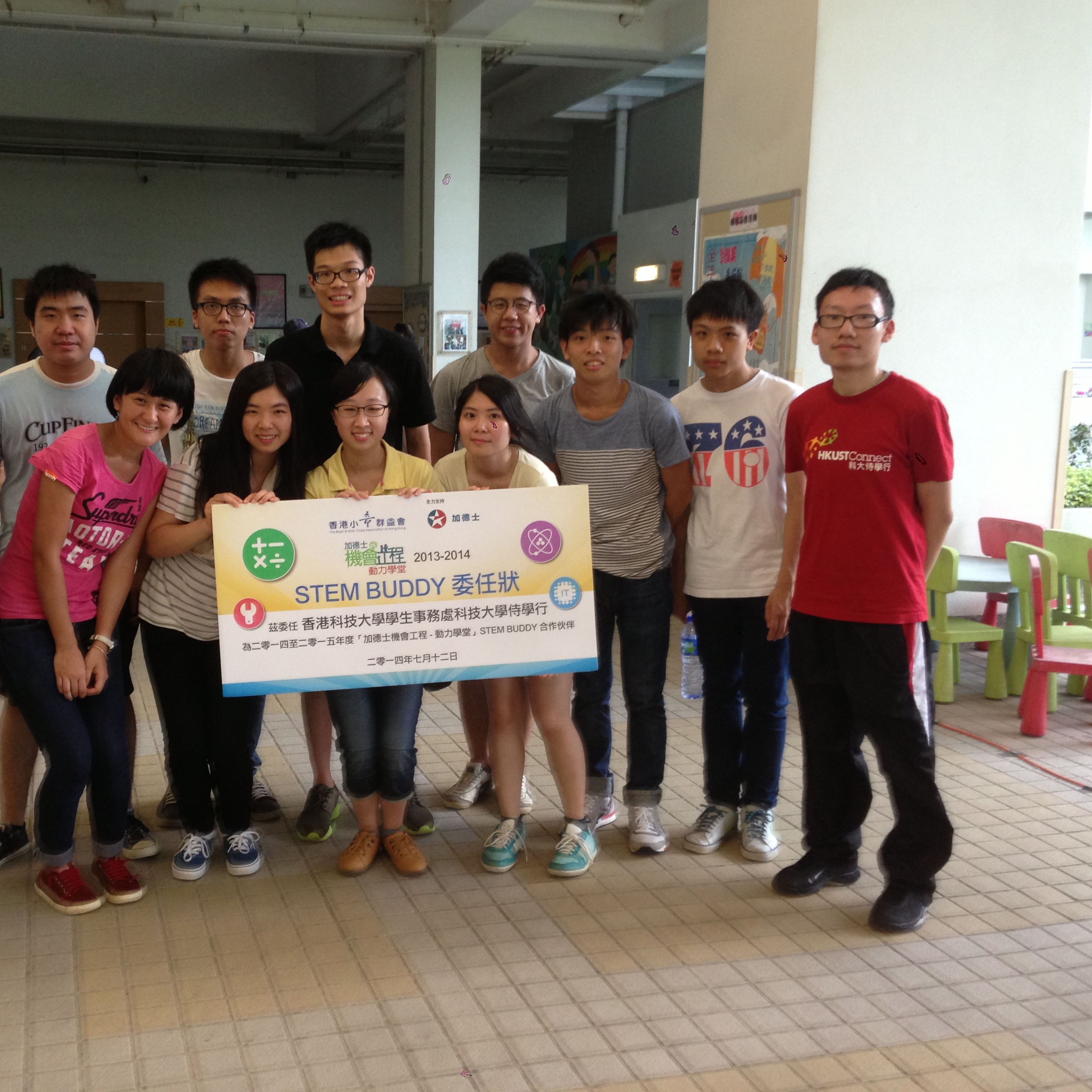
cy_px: 545
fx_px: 1392
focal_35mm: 39
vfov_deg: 42.8
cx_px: 385
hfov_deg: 42.4
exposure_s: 1/20
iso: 100
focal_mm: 4.13
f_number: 2.4
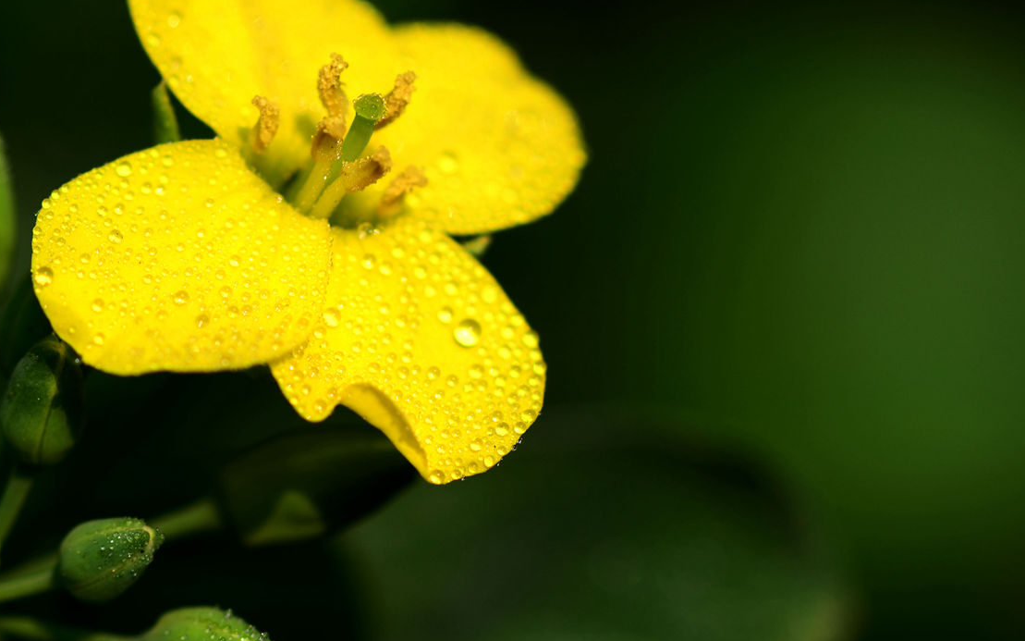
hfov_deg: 9.7
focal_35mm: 217
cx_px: 413
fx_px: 6053
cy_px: 186
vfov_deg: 6.1
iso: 100
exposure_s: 1/500
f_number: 5.6
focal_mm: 105
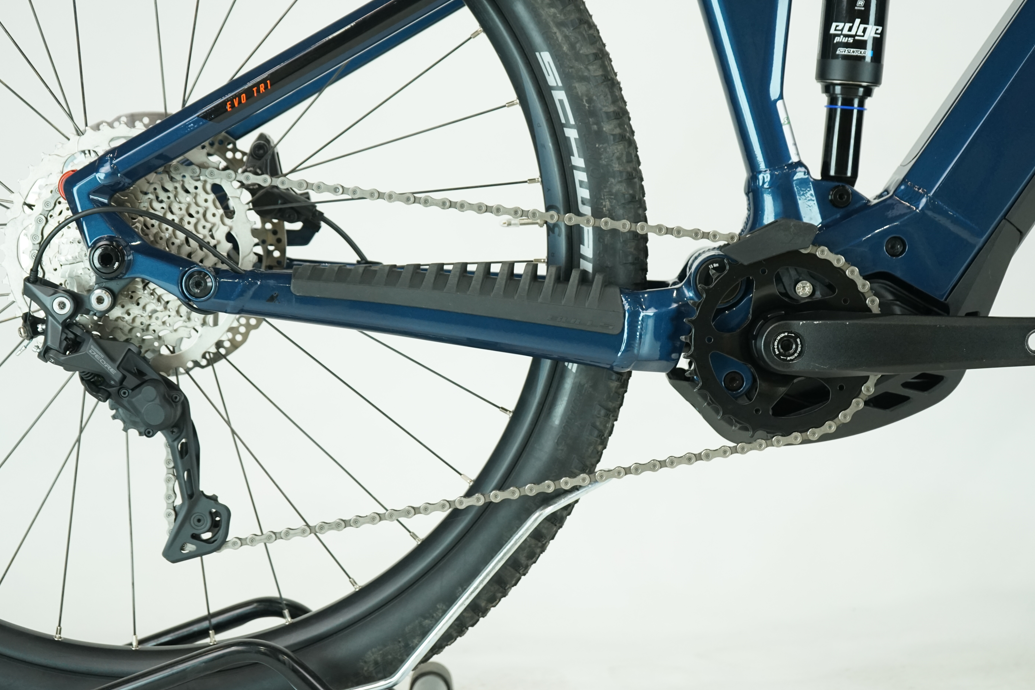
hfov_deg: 32.9
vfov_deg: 22.3
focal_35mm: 61
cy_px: 343
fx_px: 1754
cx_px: 540
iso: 1600
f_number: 5.6
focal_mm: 57
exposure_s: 1/200
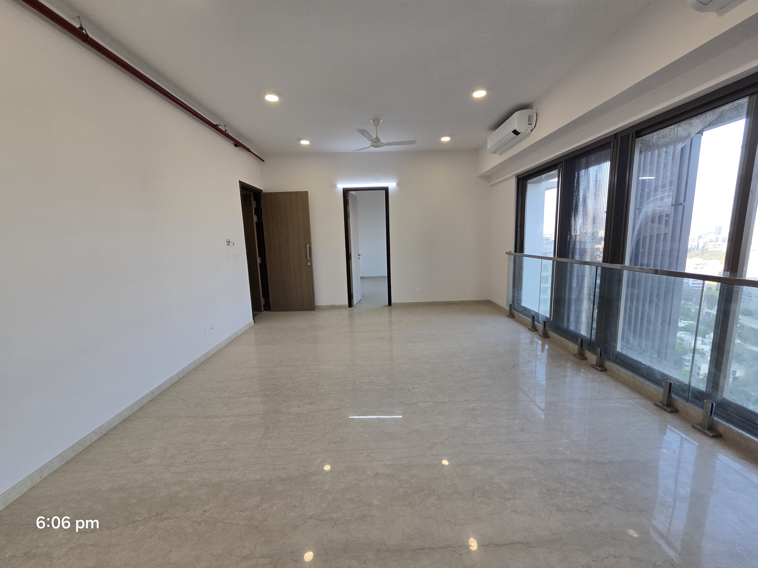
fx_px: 285
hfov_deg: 106.2
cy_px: 284
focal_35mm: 13
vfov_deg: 89.9
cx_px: 379
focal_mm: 2.2
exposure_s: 1/111
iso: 50
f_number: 2.2
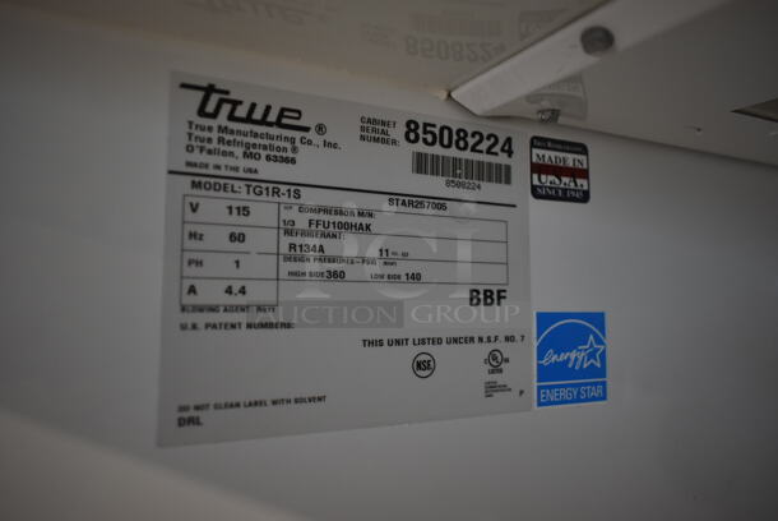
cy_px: 260
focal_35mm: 27
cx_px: 389
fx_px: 584
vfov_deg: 48.0
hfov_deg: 67.3
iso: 800
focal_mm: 18
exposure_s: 1/30
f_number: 3.5
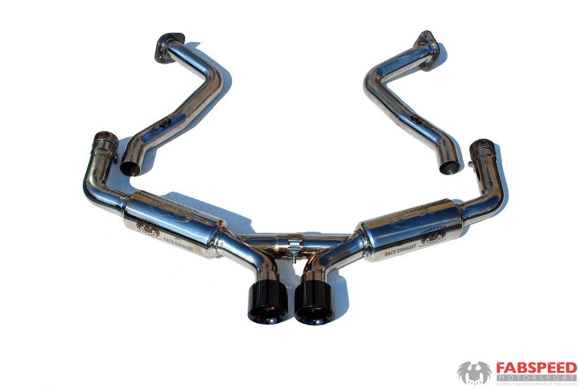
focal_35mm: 46
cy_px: 194
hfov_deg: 42.3
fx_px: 749
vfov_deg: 29.0
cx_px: 290
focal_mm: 31
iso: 125
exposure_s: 1/200
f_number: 18
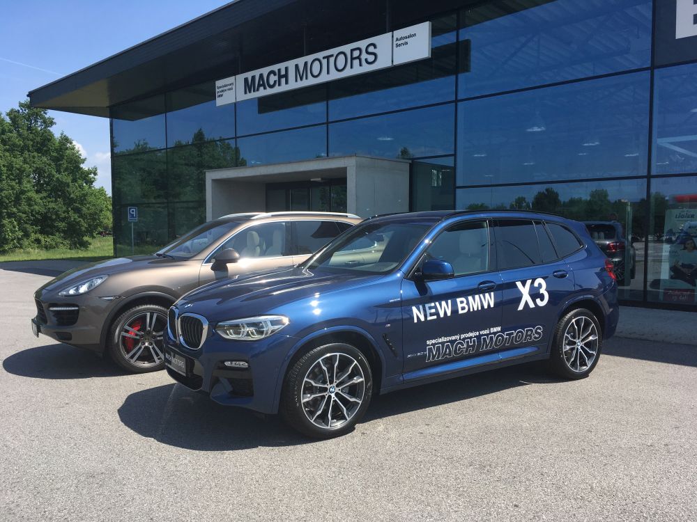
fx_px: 584
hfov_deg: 61.7
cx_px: 348
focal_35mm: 29
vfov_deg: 48.2
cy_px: 261
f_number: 2.2
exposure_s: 1/1399
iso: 25
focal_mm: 4.15
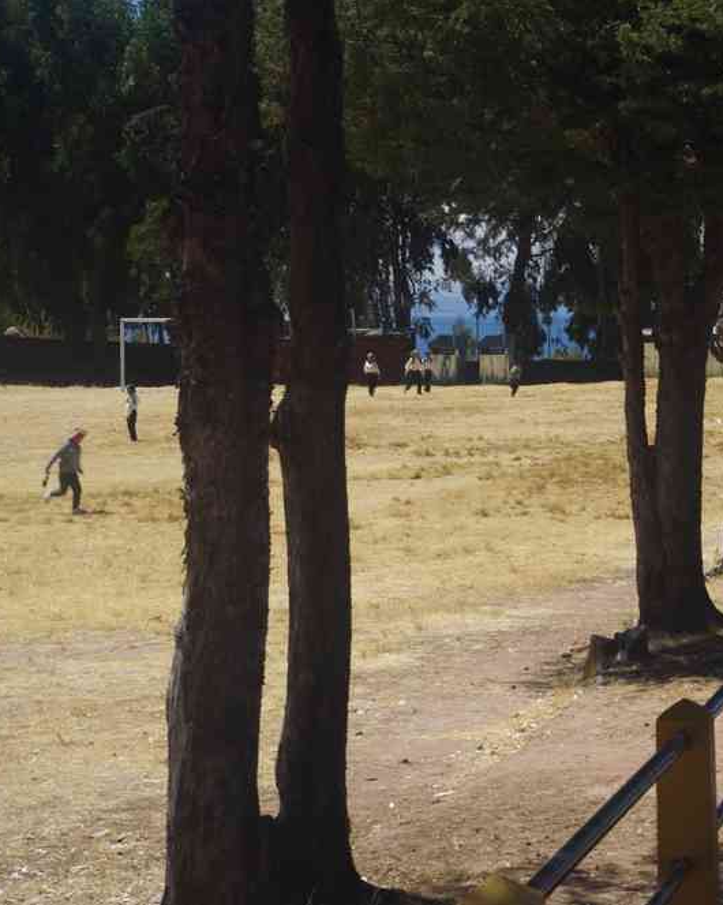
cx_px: 623
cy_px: 452
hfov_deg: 13.1
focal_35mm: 117
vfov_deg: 16.5
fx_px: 3123
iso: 200
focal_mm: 55
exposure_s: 1/100
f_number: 10
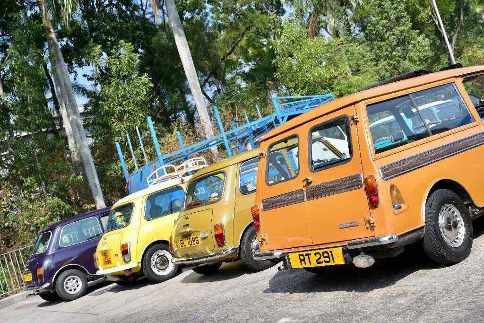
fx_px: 511
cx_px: 242
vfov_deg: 35.1
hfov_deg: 50.7
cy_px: 162
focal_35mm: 38
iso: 100
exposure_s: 1/160
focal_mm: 38
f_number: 8
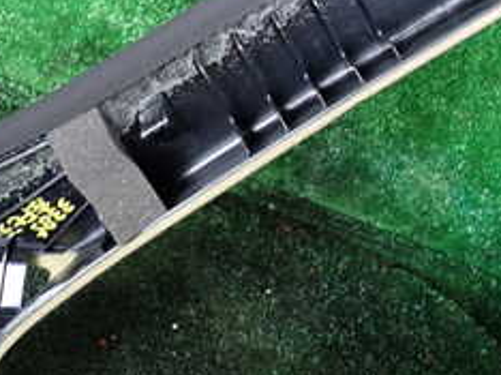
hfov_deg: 25.1
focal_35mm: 77
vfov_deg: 18.6
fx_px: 1113
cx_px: 370
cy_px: -6
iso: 250
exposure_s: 1/30
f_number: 2.3
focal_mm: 5.4
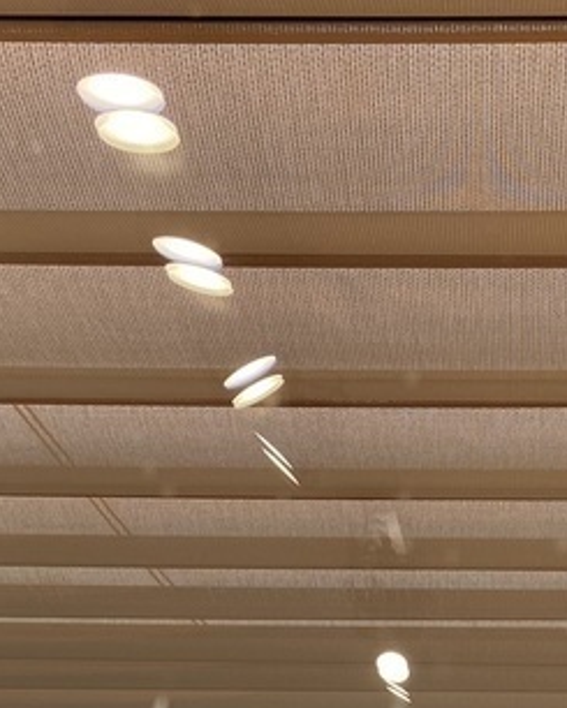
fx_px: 1782
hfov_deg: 17.9
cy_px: 805
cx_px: 470
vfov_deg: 21.2
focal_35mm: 85
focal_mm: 4.25
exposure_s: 1/122
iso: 40
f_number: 1.8
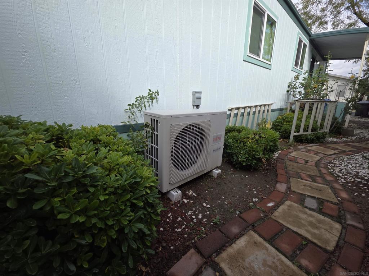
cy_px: 138
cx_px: 184
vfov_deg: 89.9
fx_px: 139
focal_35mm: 13
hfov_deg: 106.2
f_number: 1.9
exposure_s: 1/829
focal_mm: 2.2
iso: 40
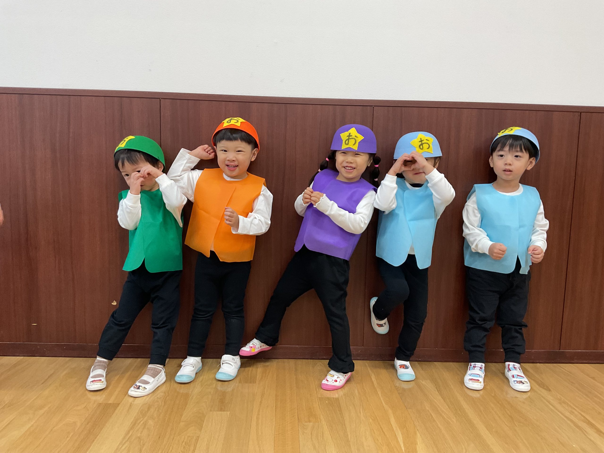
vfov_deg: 48.2
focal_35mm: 29
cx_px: 302
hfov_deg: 61.7
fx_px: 506
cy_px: 226
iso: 80
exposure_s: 1/60
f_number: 1.8
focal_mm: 3
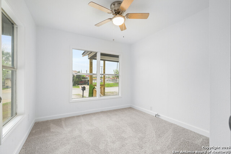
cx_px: 116
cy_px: 77
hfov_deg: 100.4
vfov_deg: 77.3
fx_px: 96
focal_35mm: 15
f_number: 7.1
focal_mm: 10
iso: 640
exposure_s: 1/25
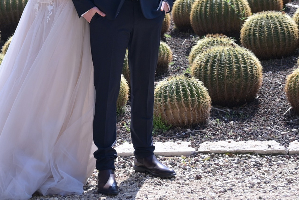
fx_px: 881
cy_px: -68
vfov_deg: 12.5
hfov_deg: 19.2
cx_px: 84
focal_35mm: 106
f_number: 3.2
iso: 100
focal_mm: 33
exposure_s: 1/1000
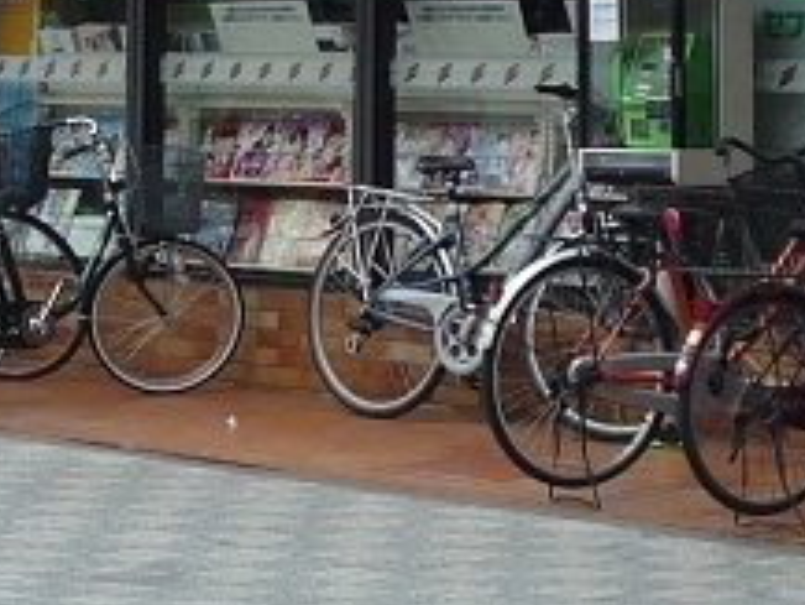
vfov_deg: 8.7
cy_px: -210
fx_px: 3886
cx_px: -46
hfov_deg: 11.7
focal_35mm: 167
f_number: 3.6
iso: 100
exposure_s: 1/160
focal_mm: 5.8
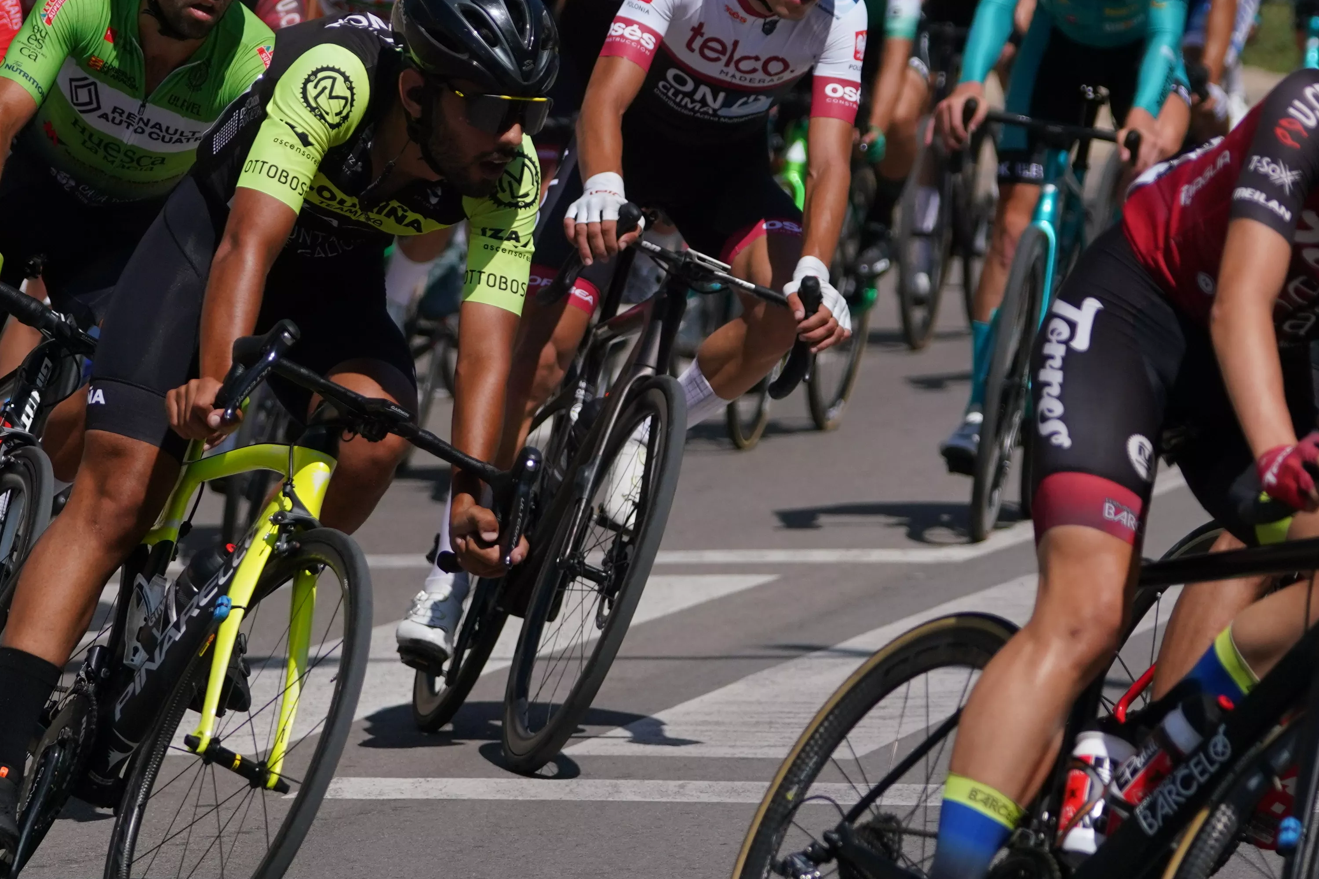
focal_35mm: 342
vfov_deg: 4.0
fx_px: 12530
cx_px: 573
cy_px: 215
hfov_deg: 6.0
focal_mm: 129
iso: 400
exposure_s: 1/8000
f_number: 4
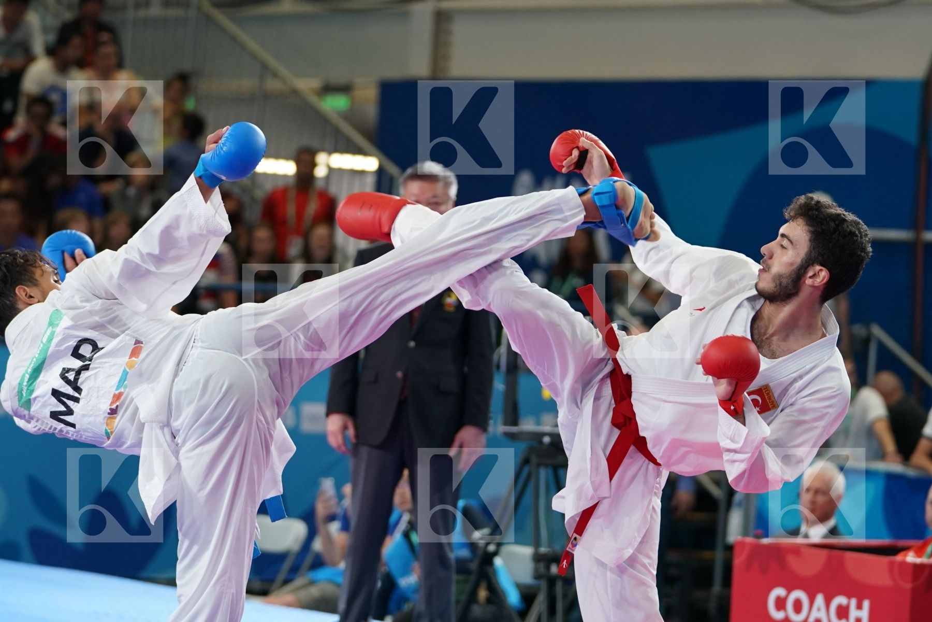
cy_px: 311
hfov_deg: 12.5
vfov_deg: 8.3
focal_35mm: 165
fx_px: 4271
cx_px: 466
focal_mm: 110
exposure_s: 1/1000
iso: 2000
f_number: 2.8
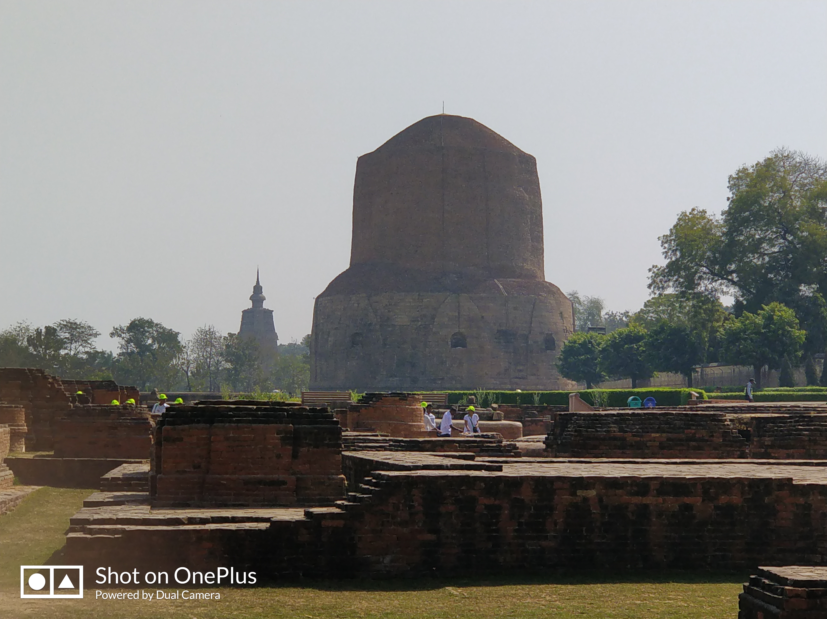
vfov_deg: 44.1
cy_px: 310
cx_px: 414
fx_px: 764
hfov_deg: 56.9
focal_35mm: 32
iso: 125
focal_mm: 5.5
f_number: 2.6
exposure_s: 1/1163
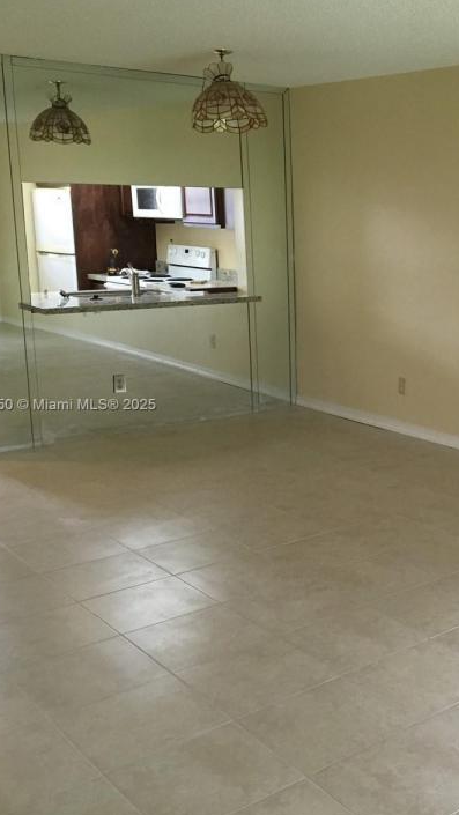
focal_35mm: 43
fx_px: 930
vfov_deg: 47.3
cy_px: 406
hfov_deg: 25.9
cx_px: 489
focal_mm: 4.15
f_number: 2.2
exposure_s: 1/30
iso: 125
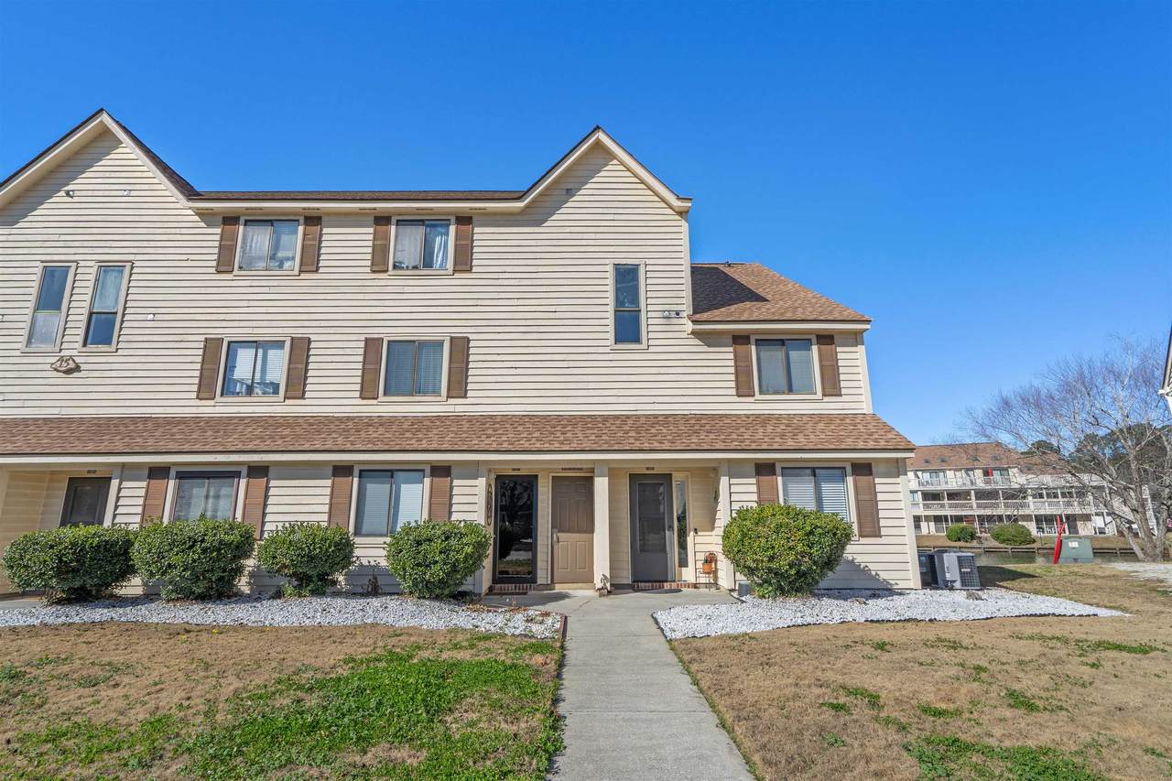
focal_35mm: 17
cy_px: 390
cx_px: 586
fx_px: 553
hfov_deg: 93.3
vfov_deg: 70.4
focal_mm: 17
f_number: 8
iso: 320
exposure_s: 1/1000
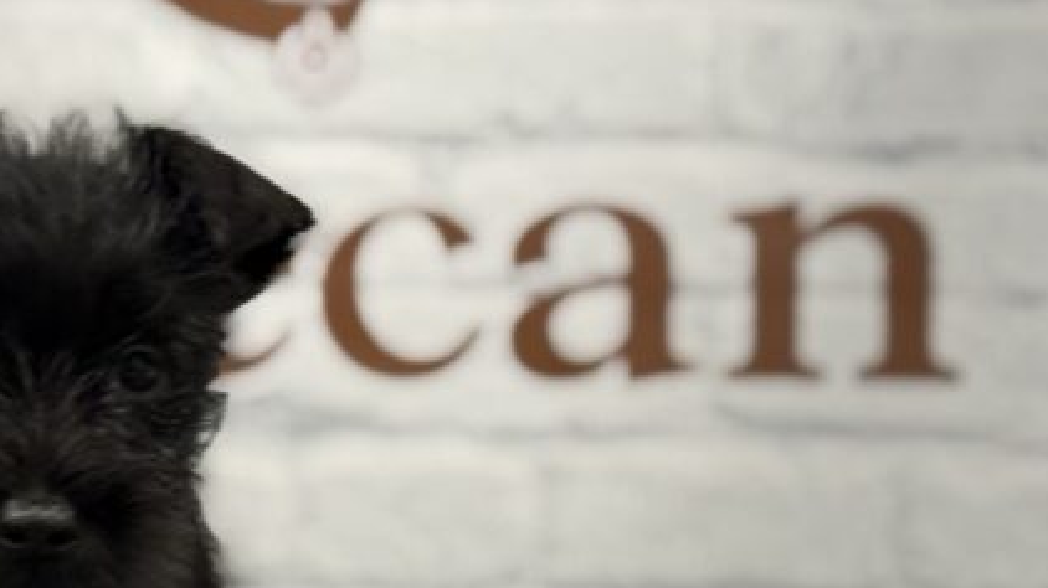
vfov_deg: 9.5
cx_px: -127
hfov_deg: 16.4
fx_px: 3528
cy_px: 432
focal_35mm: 127
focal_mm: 6.76
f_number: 1.78
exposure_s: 1/50
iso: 80
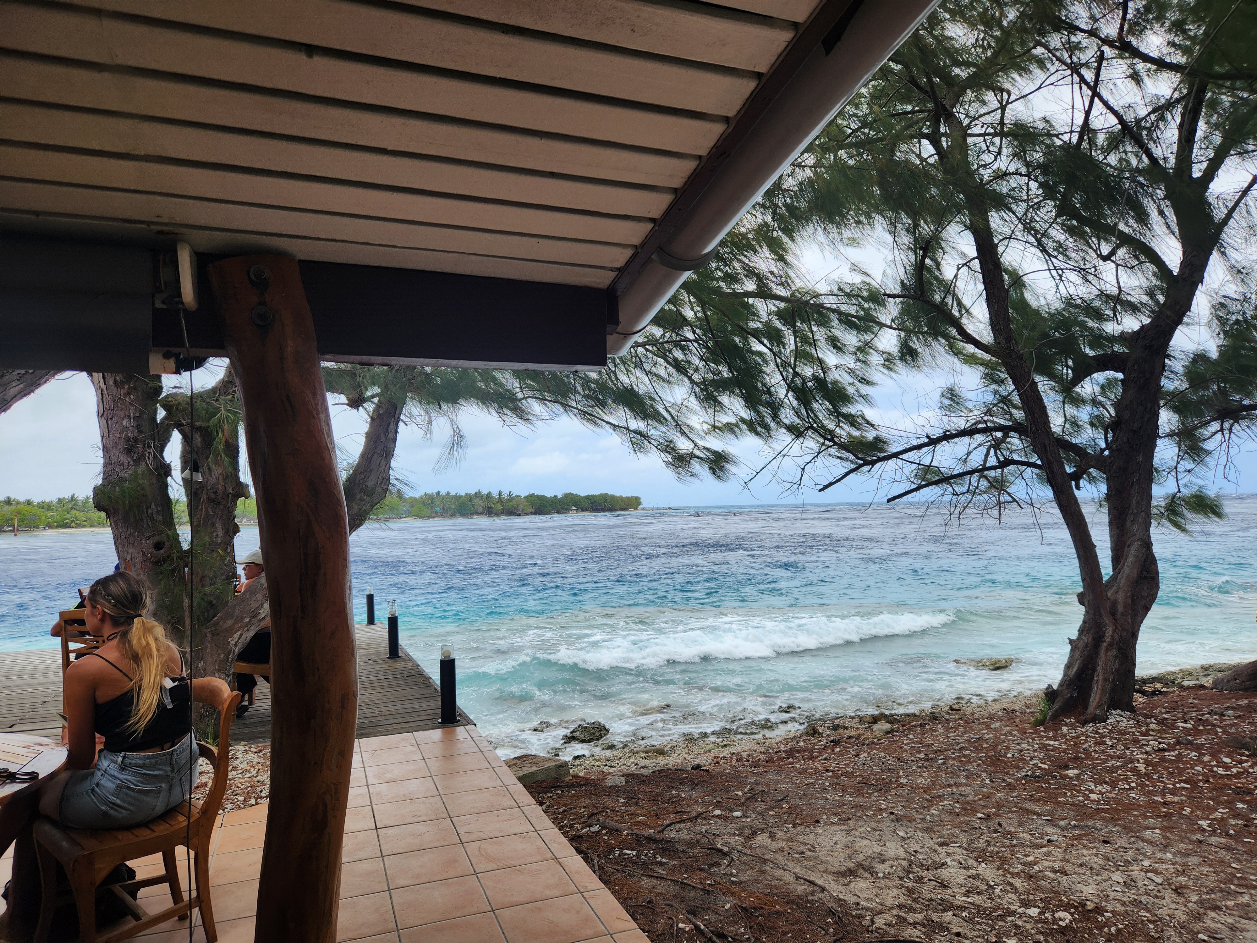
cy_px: 472
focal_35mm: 23
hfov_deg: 73.9
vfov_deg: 58.9
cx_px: 628
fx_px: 835
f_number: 1.8
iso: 20
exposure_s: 1/836
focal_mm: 5.4
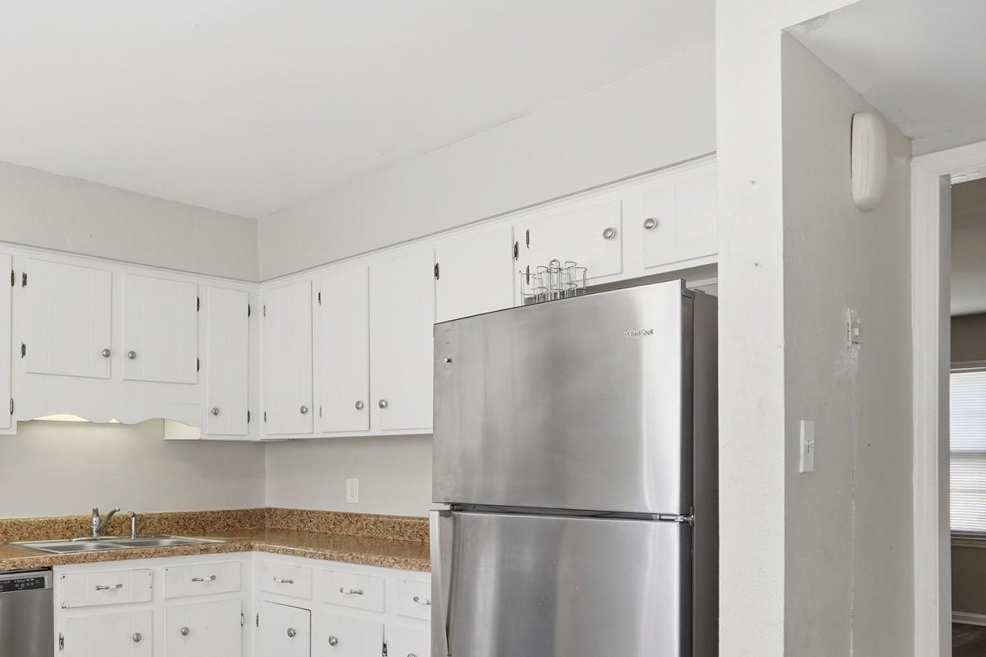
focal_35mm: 28
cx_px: 179
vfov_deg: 45.5
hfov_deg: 59.6
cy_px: 452
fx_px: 767
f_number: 10
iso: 800
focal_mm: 17
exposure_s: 1/640
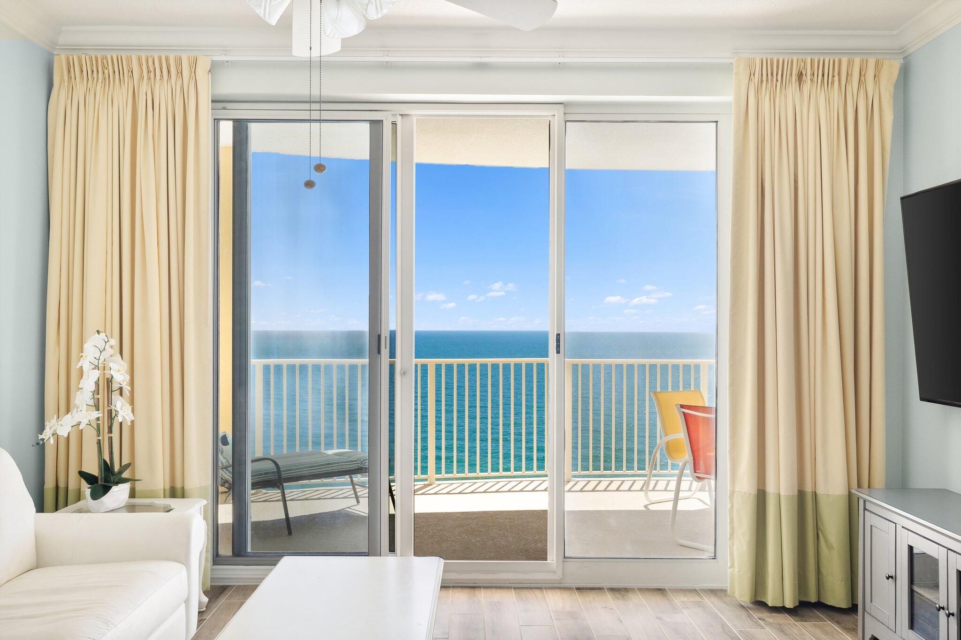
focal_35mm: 29
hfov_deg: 63.7
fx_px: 774
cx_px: 480
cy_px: 320
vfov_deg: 45.0
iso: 640
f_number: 8
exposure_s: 1/200
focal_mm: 19.8
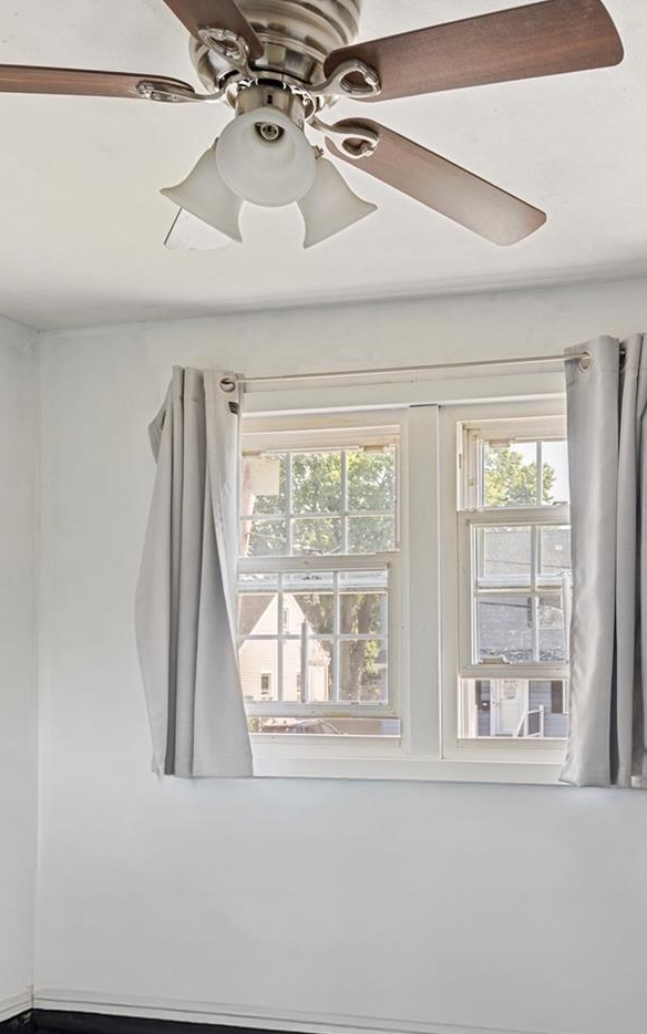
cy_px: 633
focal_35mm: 38
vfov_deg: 51.1
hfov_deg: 32.0
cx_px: 579
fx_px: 1072
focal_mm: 17
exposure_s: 1.3
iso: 100
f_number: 9
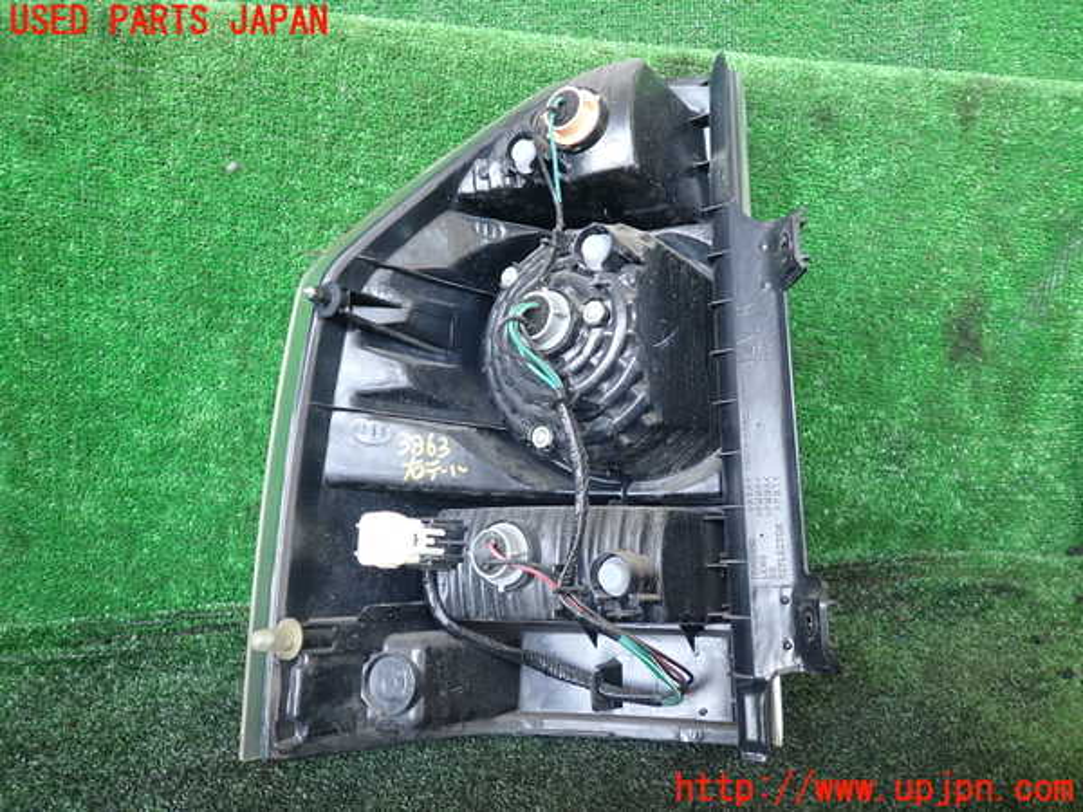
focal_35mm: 25
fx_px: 782
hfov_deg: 69.4
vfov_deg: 54.9
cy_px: 406
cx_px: 542
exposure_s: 1/50
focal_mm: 4.5
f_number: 2
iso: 200
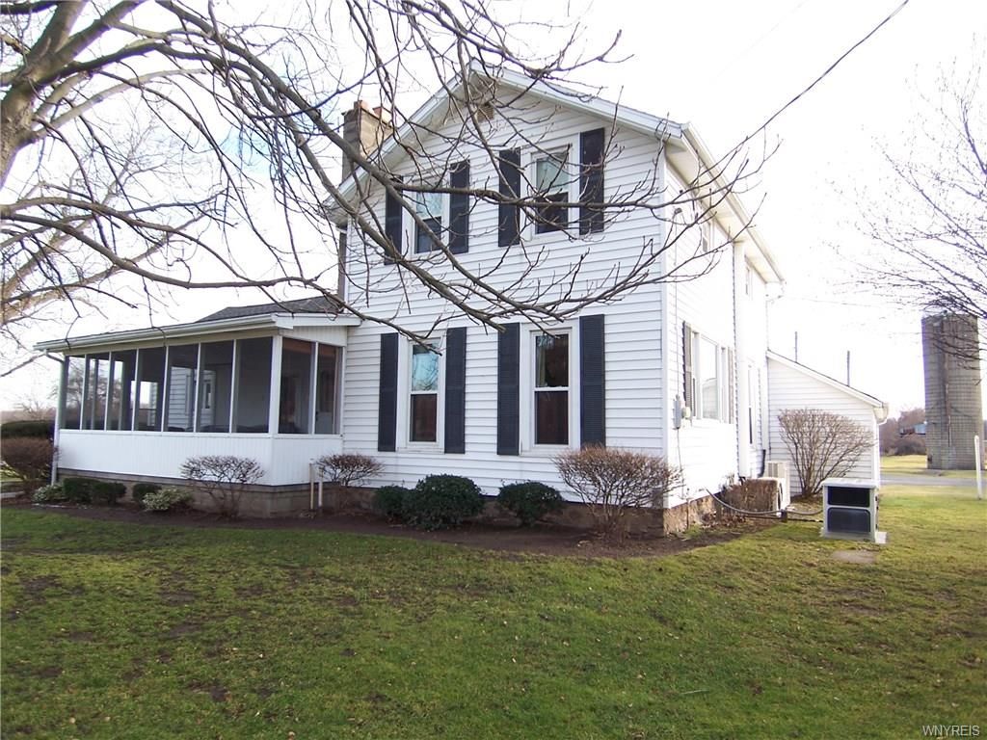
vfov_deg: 58.9
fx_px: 656
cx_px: 494
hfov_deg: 73.9
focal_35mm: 23
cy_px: 370
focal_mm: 3.8
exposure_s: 1/160
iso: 64
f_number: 2.8
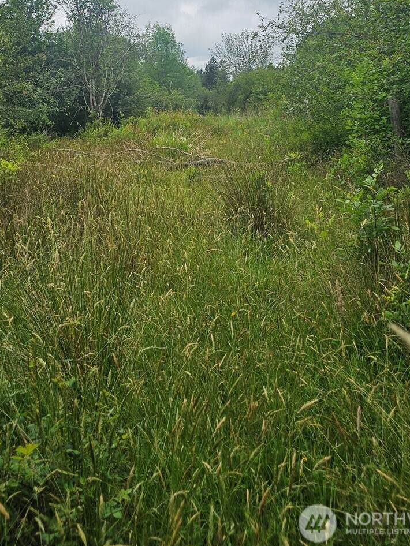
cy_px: 134
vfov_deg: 50.4
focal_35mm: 35
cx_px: 163
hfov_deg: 40.5
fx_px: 552
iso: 12
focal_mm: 6.3
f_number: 1.7
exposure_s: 1/719
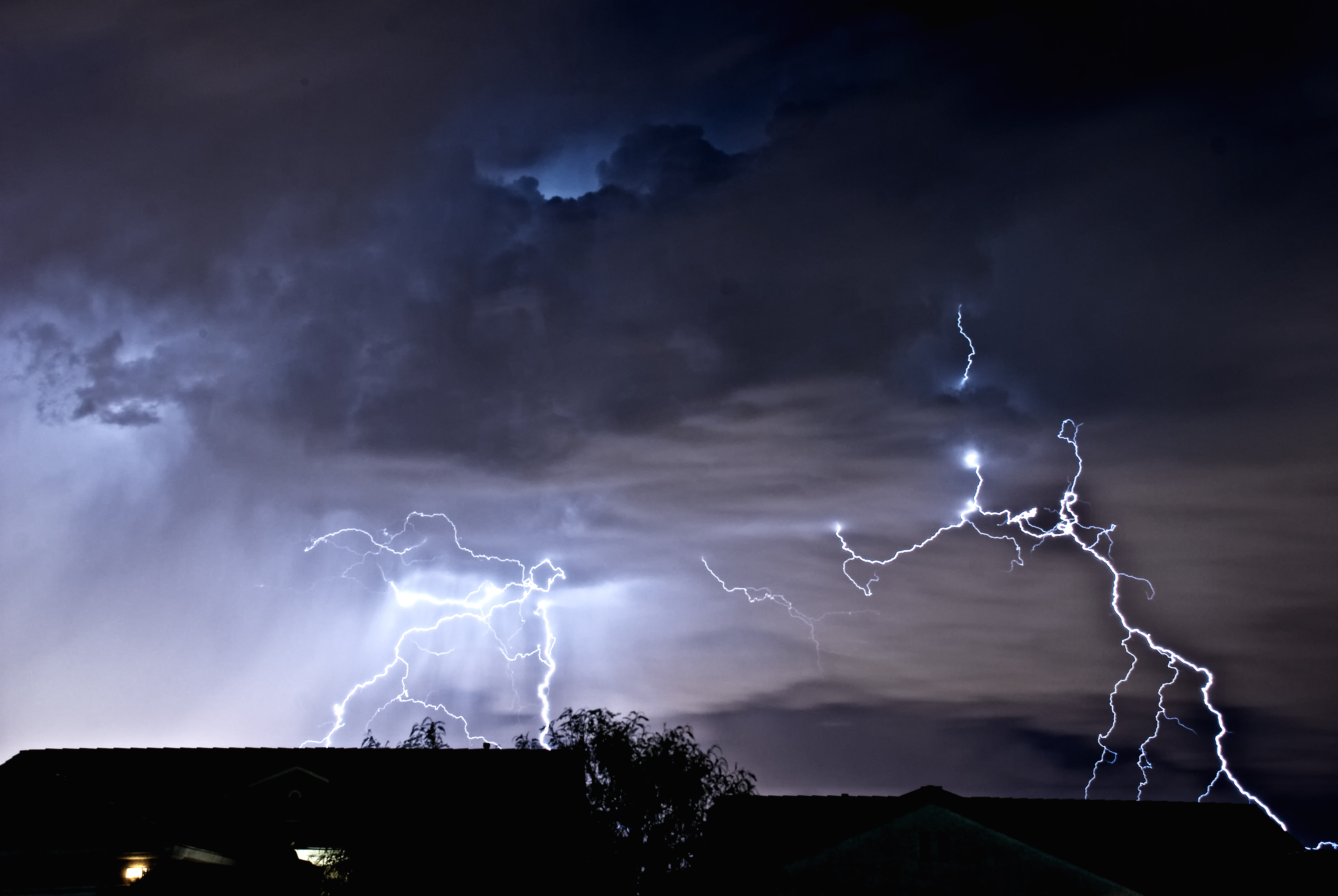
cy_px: 448
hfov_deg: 46.3
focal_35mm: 42
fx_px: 1563
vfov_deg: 32.0
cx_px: 669
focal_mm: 28
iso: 100
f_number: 9
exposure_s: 30
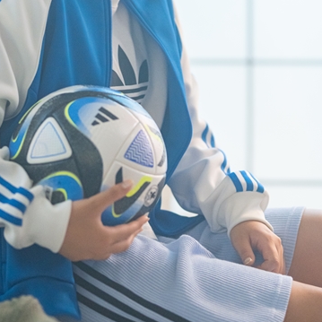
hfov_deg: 10.9
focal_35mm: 161
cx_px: 143
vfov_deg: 10.8
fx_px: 1694
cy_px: 5
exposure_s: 1/160
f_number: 1.8
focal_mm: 85
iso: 4000
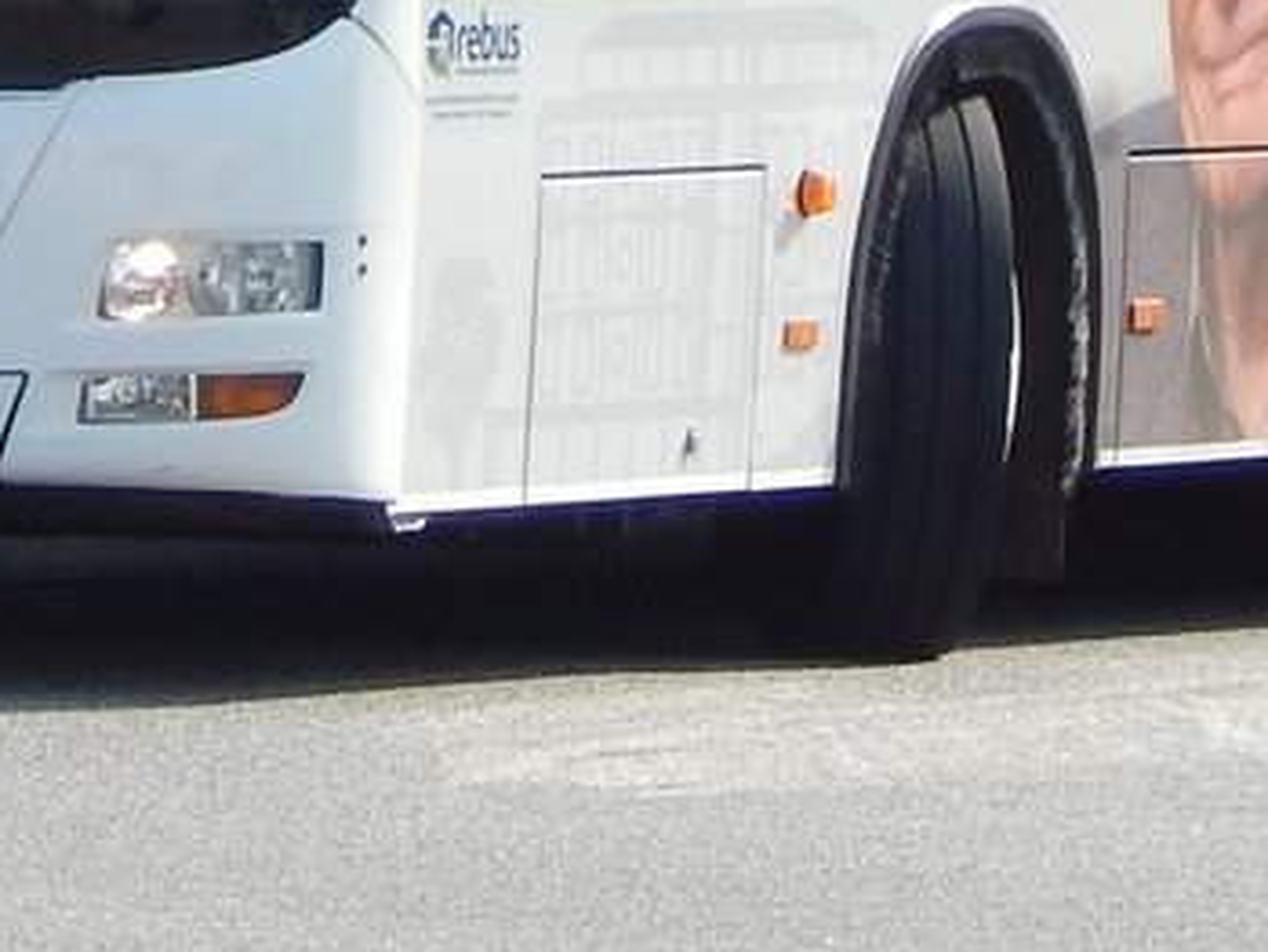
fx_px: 20154
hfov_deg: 3.6
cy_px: -491
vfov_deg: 2.7
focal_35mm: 550
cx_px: 687
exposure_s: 1/400
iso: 125
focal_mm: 28.7
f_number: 5.1
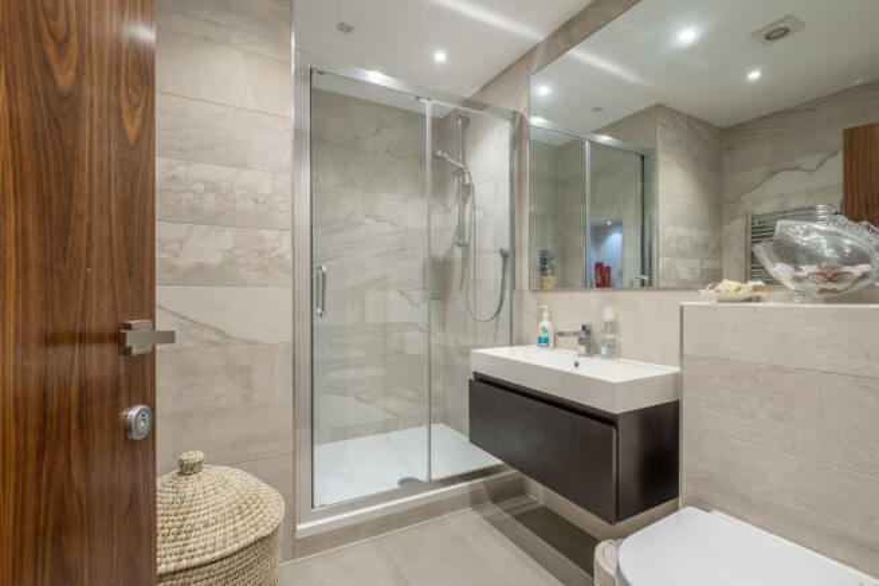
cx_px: 440
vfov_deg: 77.4
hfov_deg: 100.4
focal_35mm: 15
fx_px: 366
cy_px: 293
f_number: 7.1
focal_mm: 10
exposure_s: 1/8
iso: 320
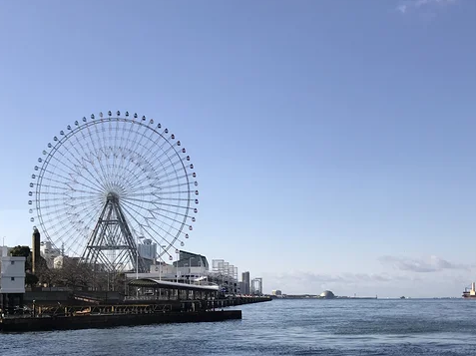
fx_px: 646
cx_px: 204
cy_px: 264
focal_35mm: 47
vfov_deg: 30.4
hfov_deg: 40.4
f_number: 1.8
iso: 20
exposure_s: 1/1773
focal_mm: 3.99
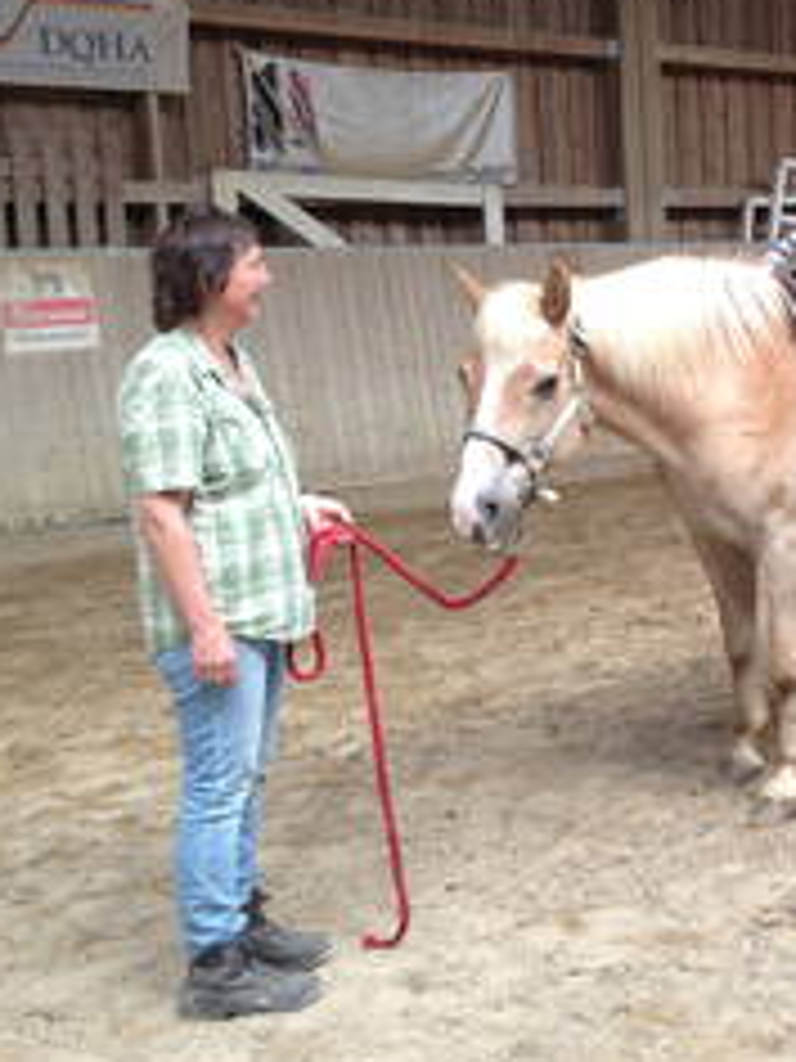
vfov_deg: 34.2
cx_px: 805
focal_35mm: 56
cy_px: 428
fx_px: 1717
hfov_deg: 24.8
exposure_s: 1/135
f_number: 2.4
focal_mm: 4.12
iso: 50
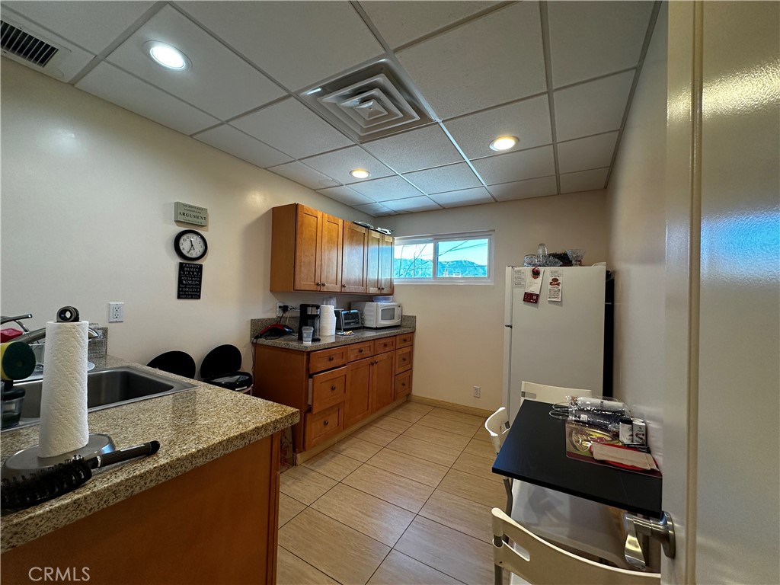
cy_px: 292
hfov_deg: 102.1
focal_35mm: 14
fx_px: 315
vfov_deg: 85.7
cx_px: 390
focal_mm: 2.22
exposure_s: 1/120
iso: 125
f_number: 2.2
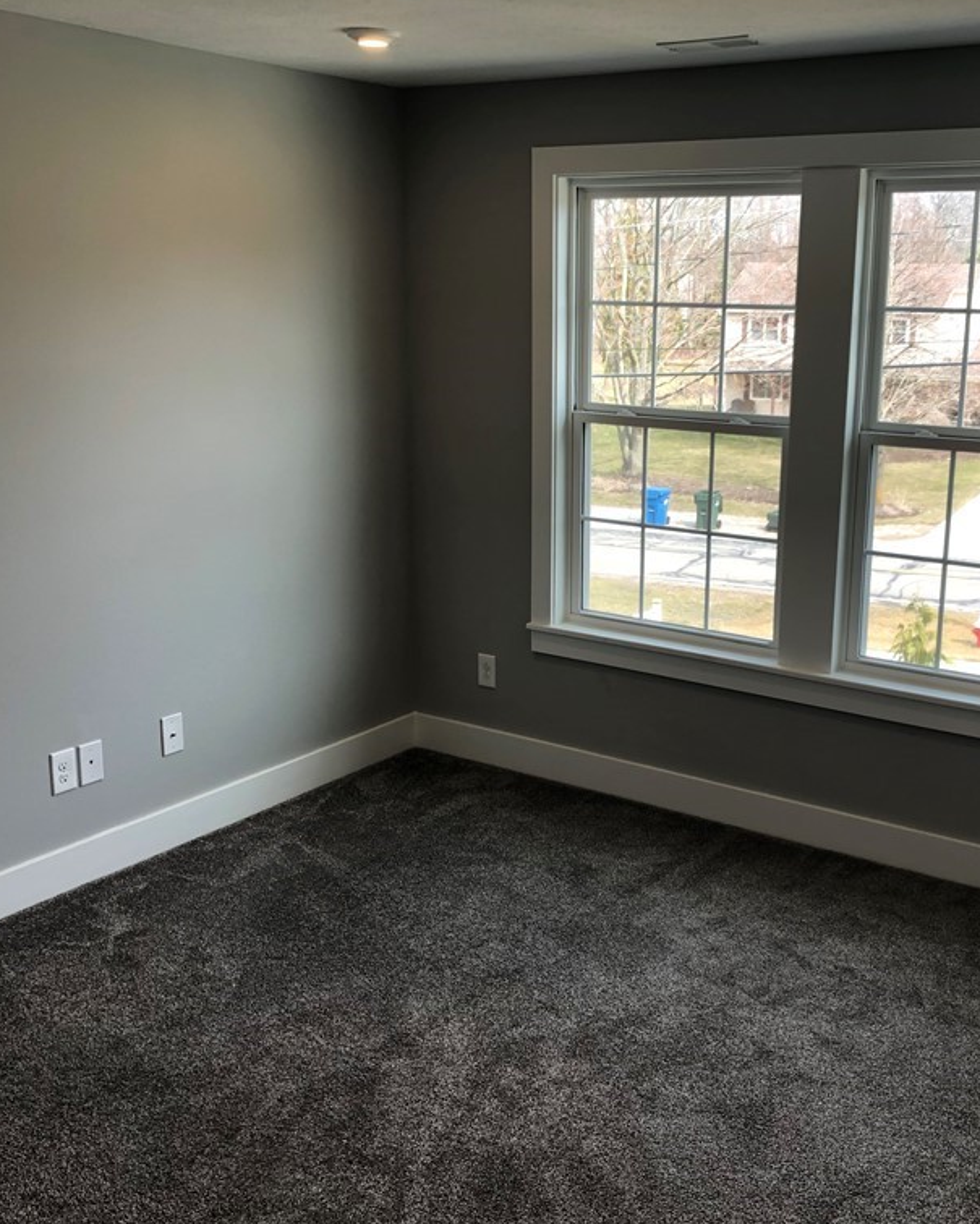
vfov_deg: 49.1
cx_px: 604
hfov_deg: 39.9
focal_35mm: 37
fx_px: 1341
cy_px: 607
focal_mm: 3.99
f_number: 1.8
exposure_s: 1/120
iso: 64
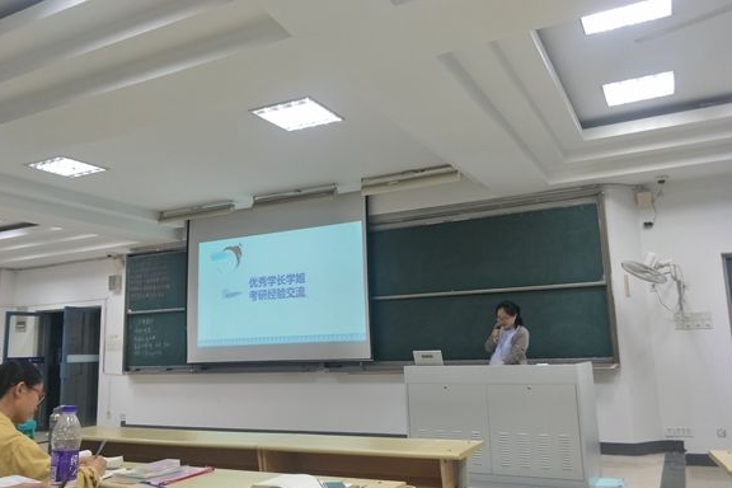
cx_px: 355
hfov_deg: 69.4
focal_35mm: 26
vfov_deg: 49.6
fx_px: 529
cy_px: 244
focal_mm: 4.1
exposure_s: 1/33
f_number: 1.7
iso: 128
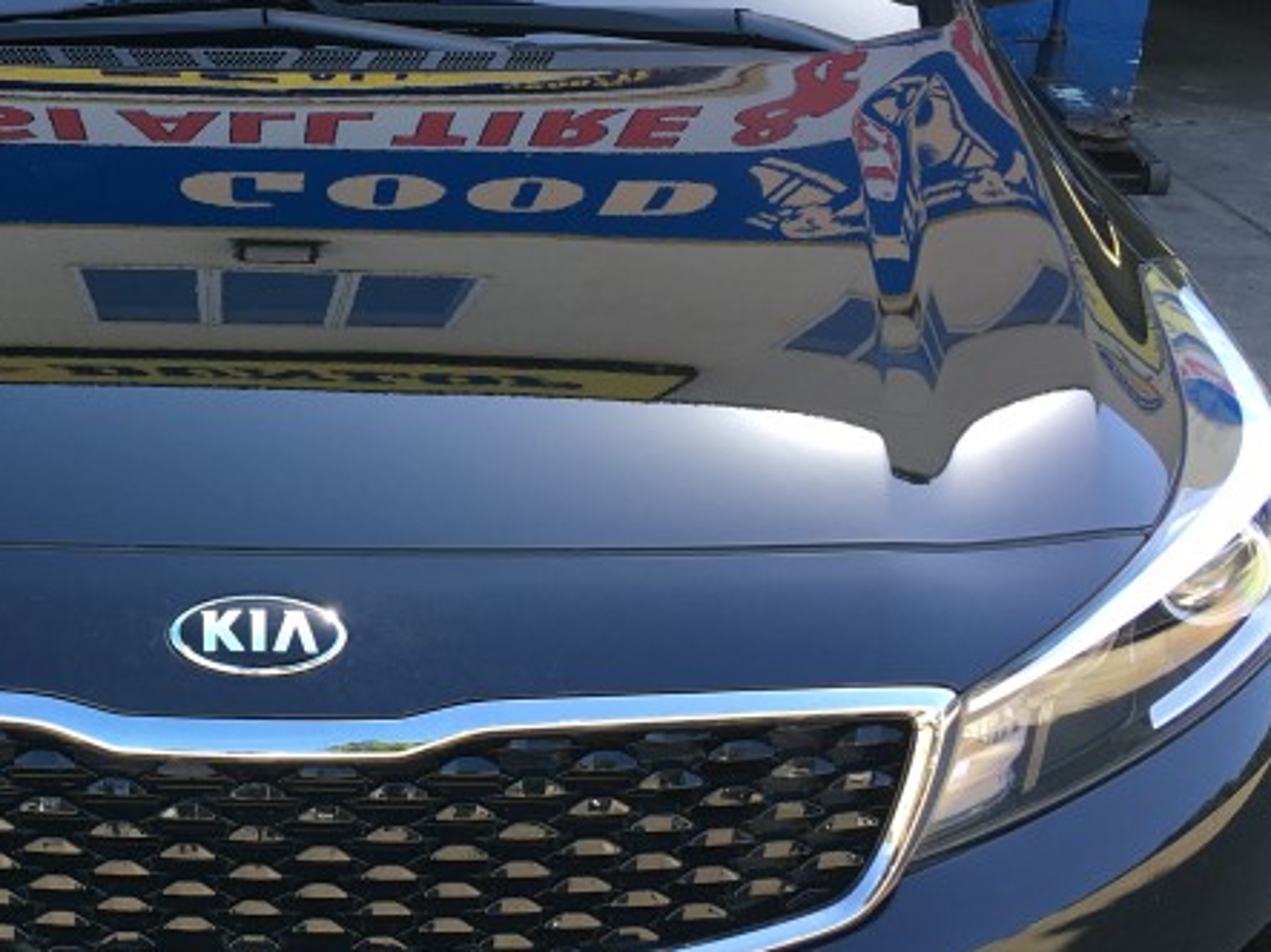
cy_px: 384
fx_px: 2459
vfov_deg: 21.9
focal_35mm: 67
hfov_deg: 28.1
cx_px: 166
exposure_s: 1/124
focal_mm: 4.15
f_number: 2.2
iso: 25
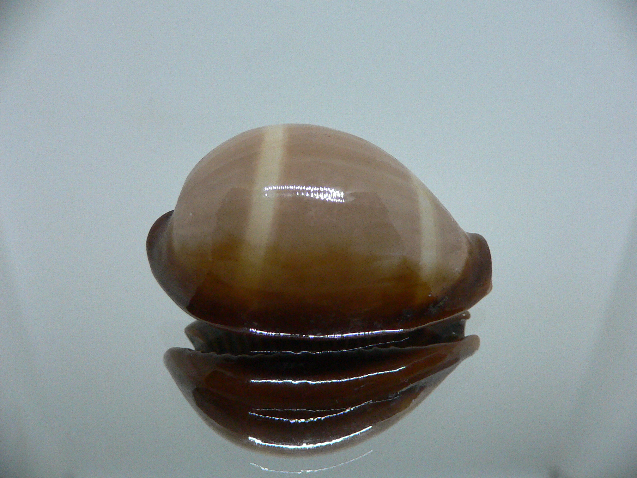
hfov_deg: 52.6
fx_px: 644
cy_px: 239
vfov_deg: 40.7
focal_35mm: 35
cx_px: 318
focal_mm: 4.6
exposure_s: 1/50
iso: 200
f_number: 2.8
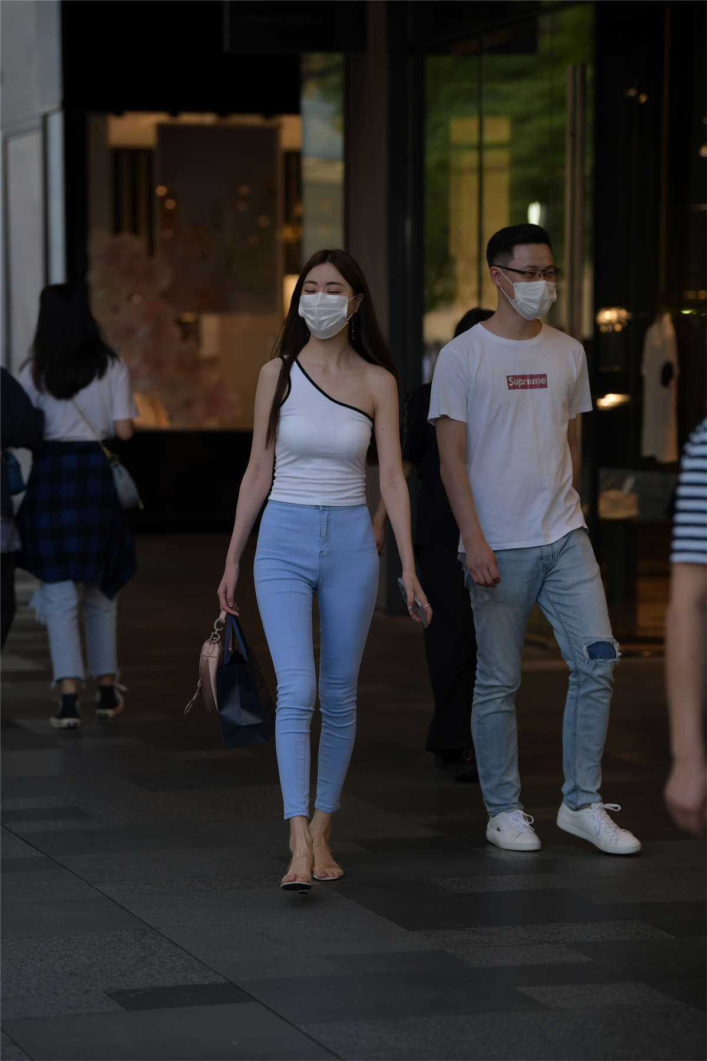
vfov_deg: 15.2
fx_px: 3977
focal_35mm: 135
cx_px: 354
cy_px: 530
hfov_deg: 10.2
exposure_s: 1/640
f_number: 3.5
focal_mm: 135
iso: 500
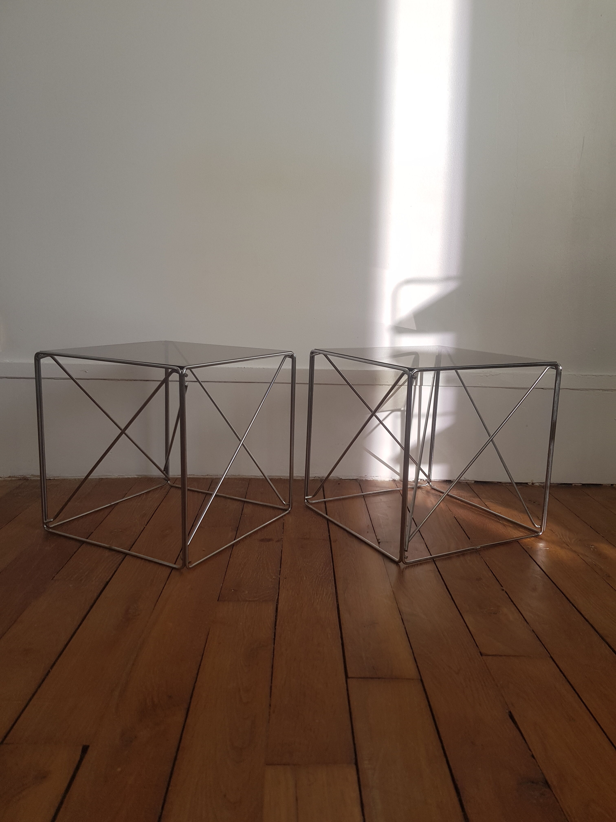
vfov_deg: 67.3
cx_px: 308
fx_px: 617
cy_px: 411
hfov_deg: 53.1
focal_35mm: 26
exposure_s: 1/263
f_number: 1.7
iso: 40
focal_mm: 4.2
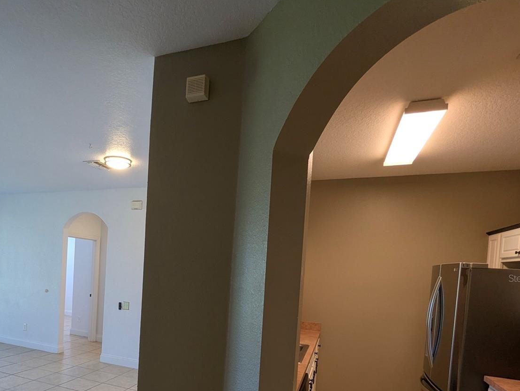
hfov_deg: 71.9
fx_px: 346
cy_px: 278
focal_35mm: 23
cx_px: 179
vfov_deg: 56.9
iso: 94
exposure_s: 1/30
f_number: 2.2
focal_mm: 2.35
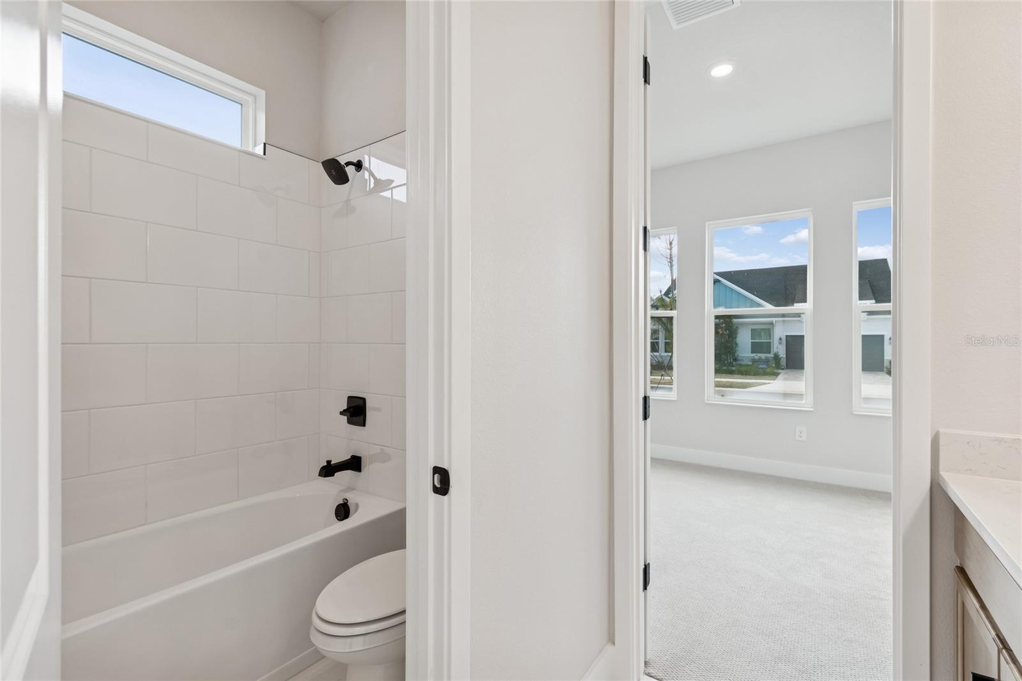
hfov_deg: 100.4
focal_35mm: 15
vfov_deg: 77.3
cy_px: 340
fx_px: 426
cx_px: 511
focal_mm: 10
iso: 100
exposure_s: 1/8
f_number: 7.1
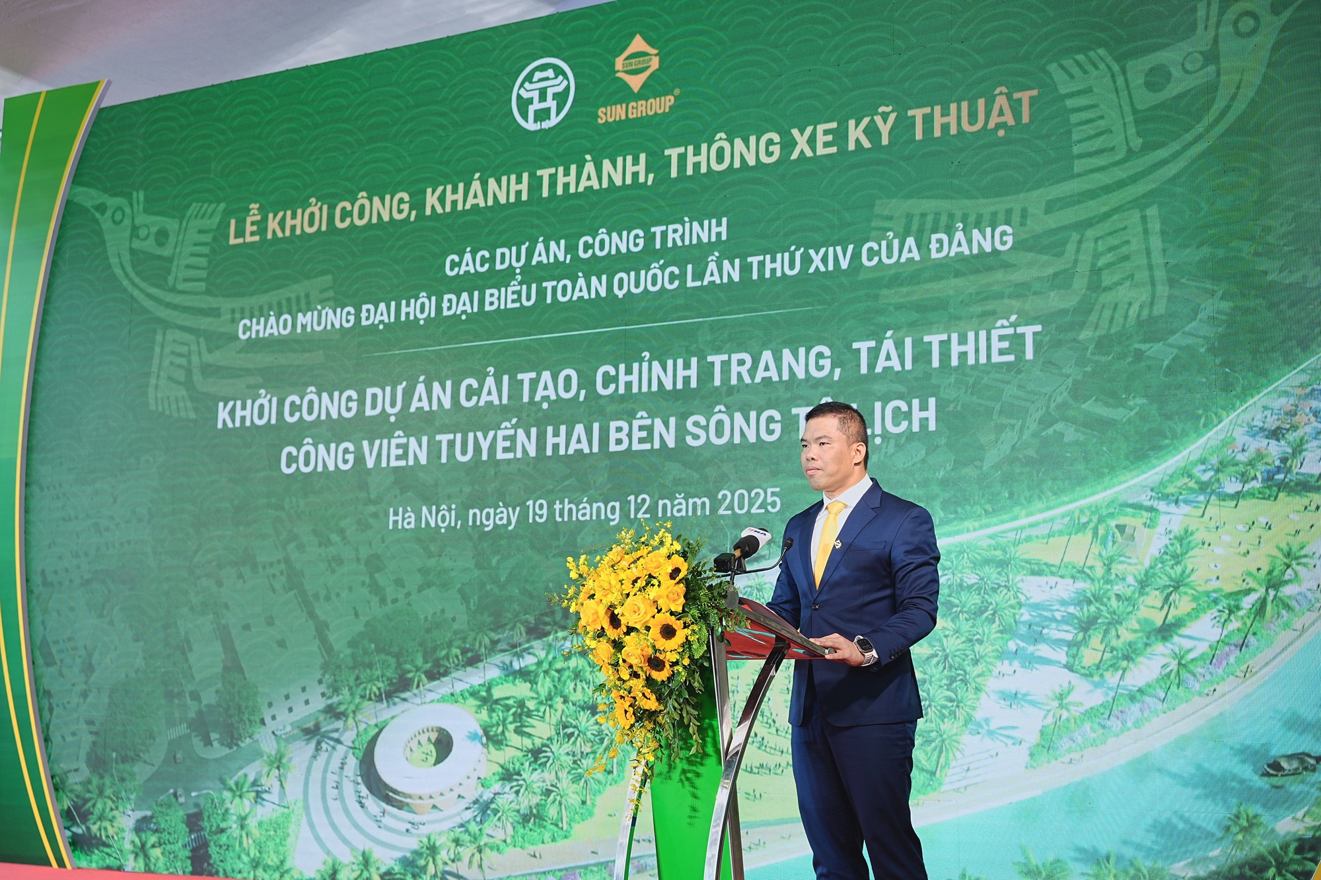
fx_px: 1706
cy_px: 440
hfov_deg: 42.3
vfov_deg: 28.9
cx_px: 660
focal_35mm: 46
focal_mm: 46.5
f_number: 3.5
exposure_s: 1/125
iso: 200
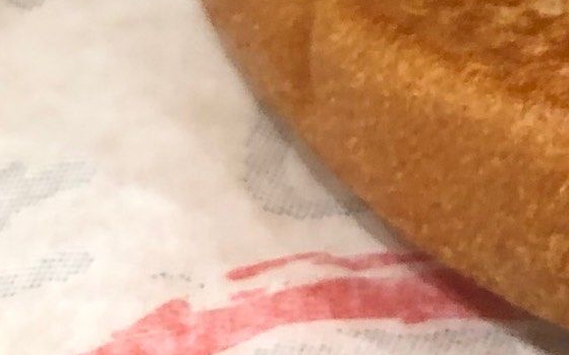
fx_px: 2248
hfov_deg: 13.0
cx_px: 1030
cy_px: -643
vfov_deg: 8.0
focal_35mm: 145
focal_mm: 4
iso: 40
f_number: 1.8
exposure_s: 1/20
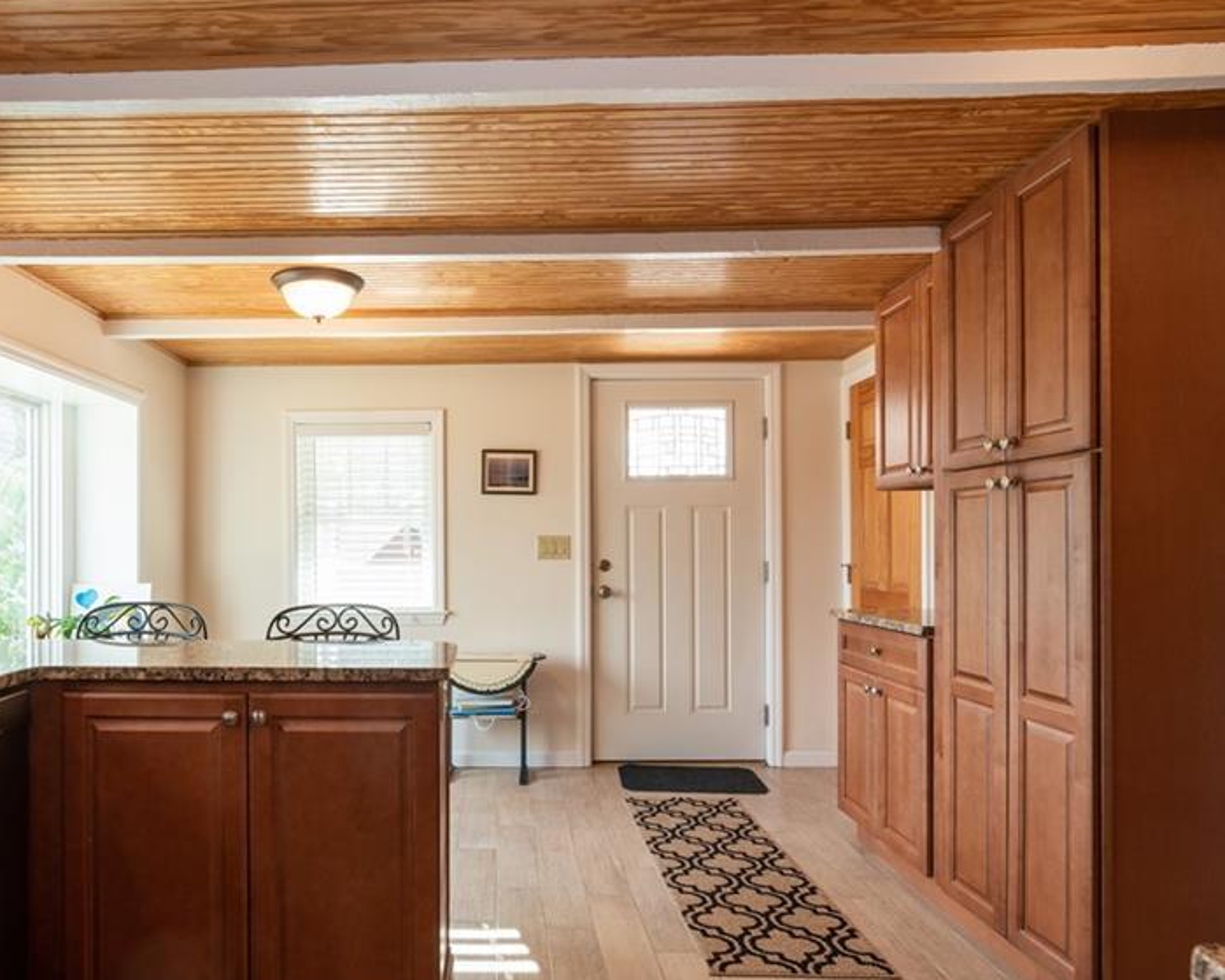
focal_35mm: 22
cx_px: 473
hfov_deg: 74.0
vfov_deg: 62.9
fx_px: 798
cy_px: 556
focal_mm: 16
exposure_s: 1/6
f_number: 9
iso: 200
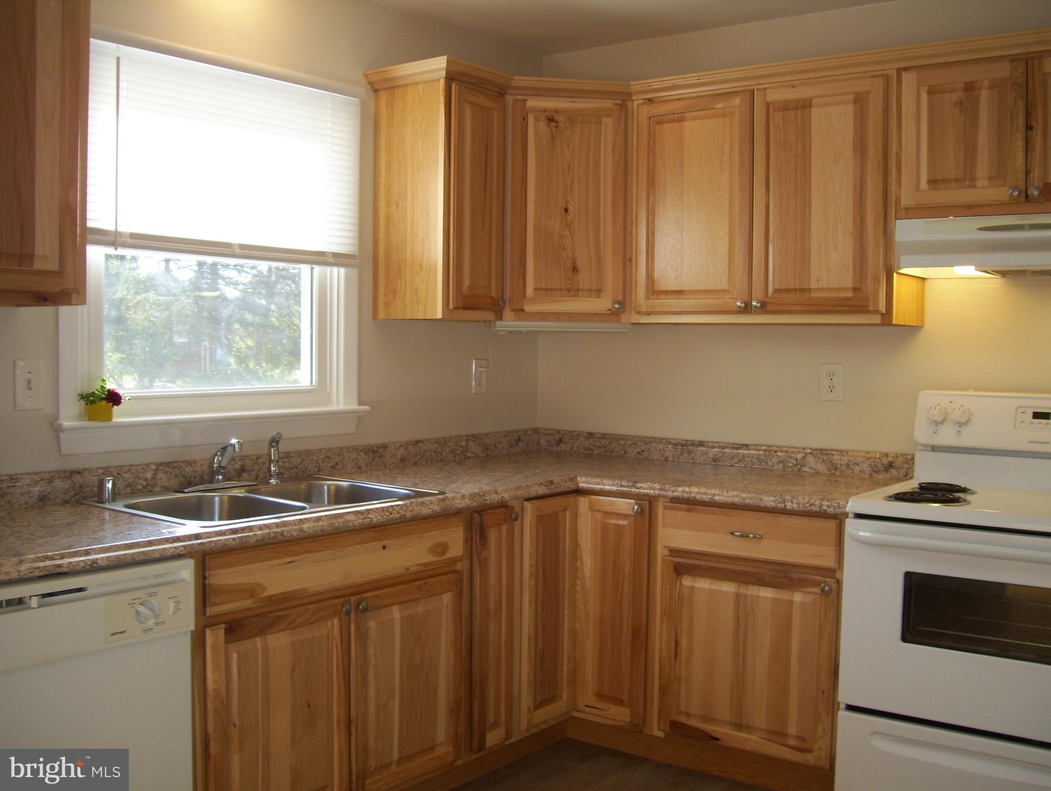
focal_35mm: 36
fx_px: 1095
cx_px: 526
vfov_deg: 39.7
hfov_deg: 51.3
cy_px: 396
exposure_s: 1/60
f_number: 2.7
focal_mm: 6
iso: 80
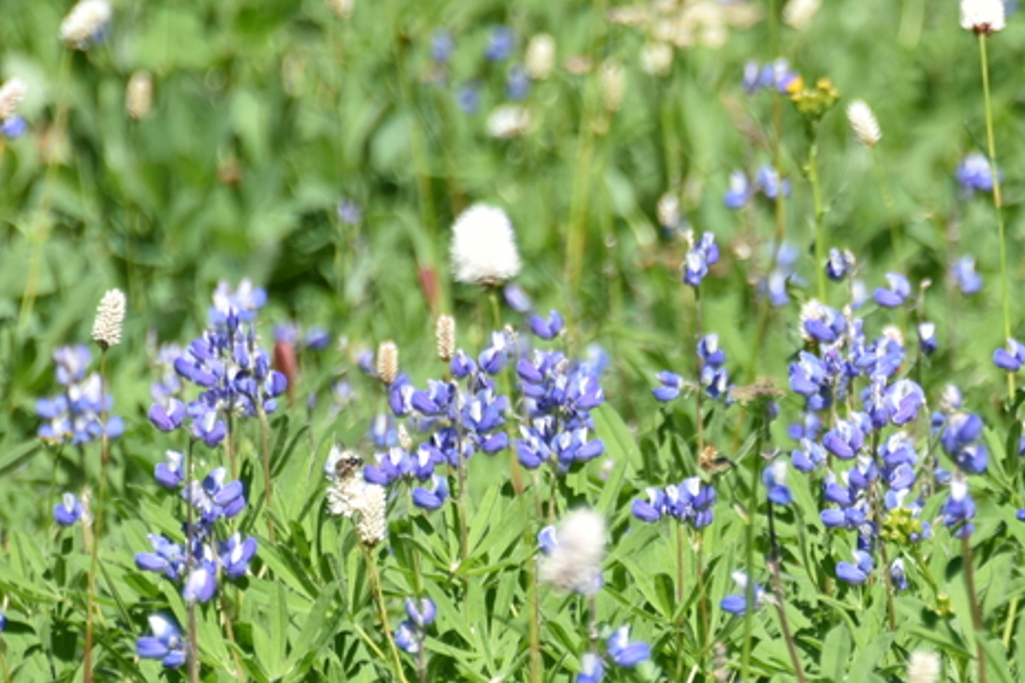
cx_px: 798
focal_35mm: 826
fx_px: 23516
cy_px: 447
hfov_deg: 2.5
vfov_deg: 1.7
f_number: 5.6
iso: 220
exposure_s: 1/640
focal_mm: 300
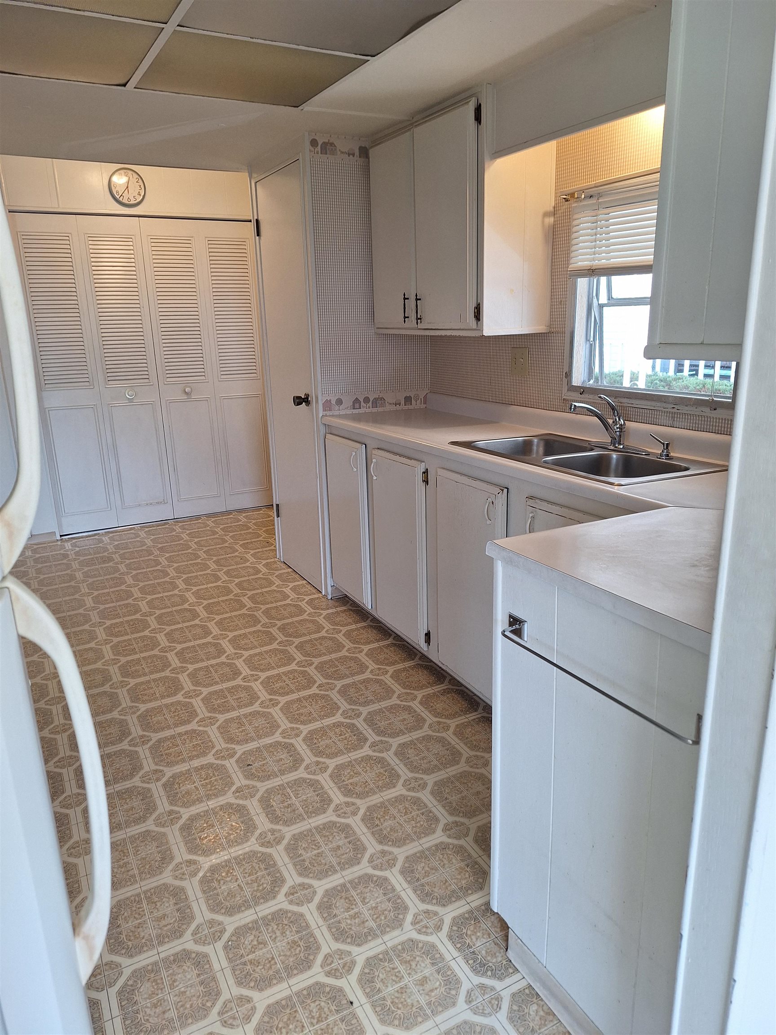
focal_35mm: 23
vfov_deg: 73.9
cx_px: 388
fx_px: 687
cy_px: 518
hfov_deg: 58.9
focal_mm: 5.54
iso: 64
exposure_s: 1/120
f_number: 1.8
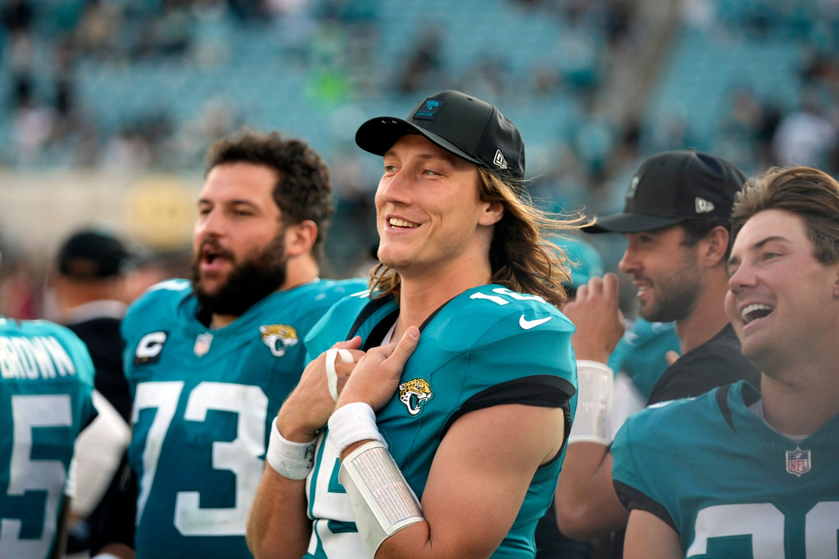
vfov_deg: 5.9
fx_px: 5454
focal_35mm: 234
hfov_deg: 8.8
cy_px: 280
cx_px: 420
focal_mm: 156
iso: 400
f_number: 2.8
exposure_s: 1/1250
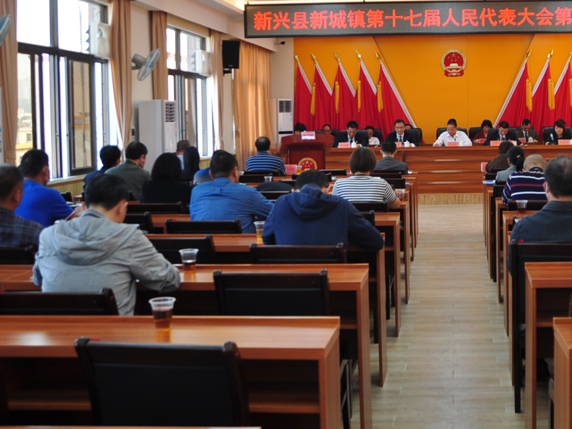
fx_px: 810
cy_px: 135
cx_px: 447
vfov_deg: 29.4
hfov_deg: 37.7
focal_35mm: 49
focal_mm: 18
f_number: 4
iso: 200
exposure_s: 1/60
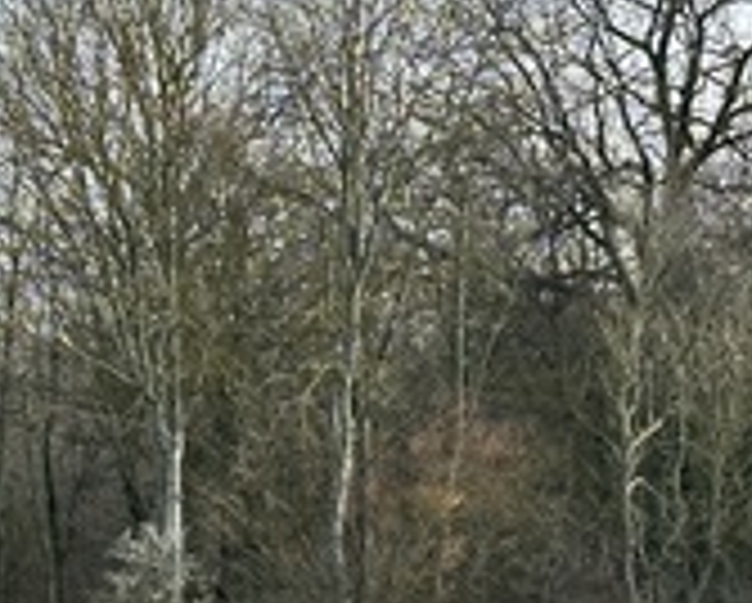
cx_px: 554
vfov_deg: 9.1
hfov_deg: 11.4
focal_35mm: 168
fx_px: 3743
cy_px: 644
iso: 64
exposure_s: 1/1145
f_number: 1.78
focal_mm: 6.86
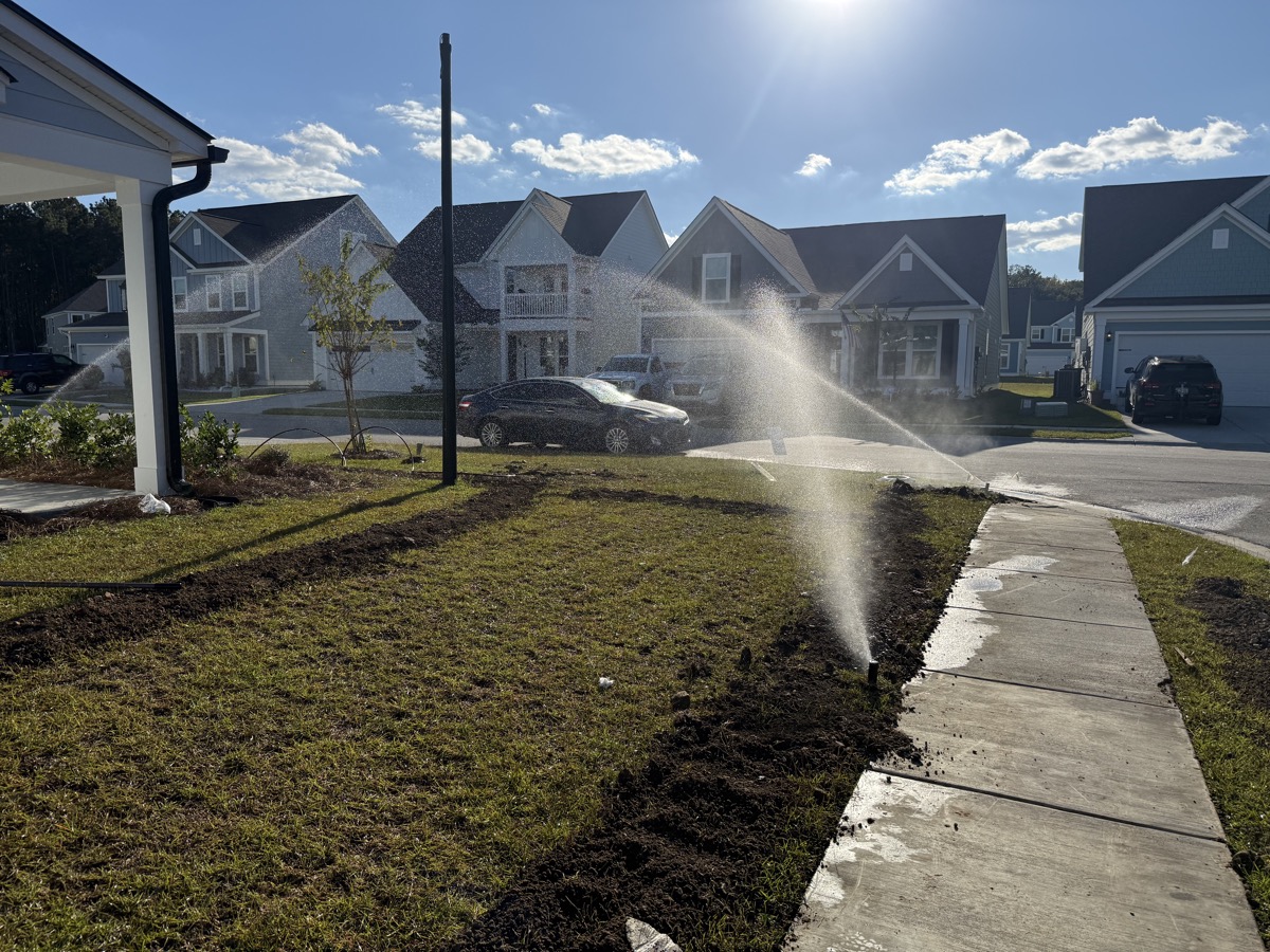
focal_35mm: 24
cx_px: 635
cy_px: 476
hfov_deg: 71.6
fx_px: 881
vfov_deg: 56.8
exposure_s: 1/10309
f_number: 1.78
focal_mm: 6.76
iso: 125
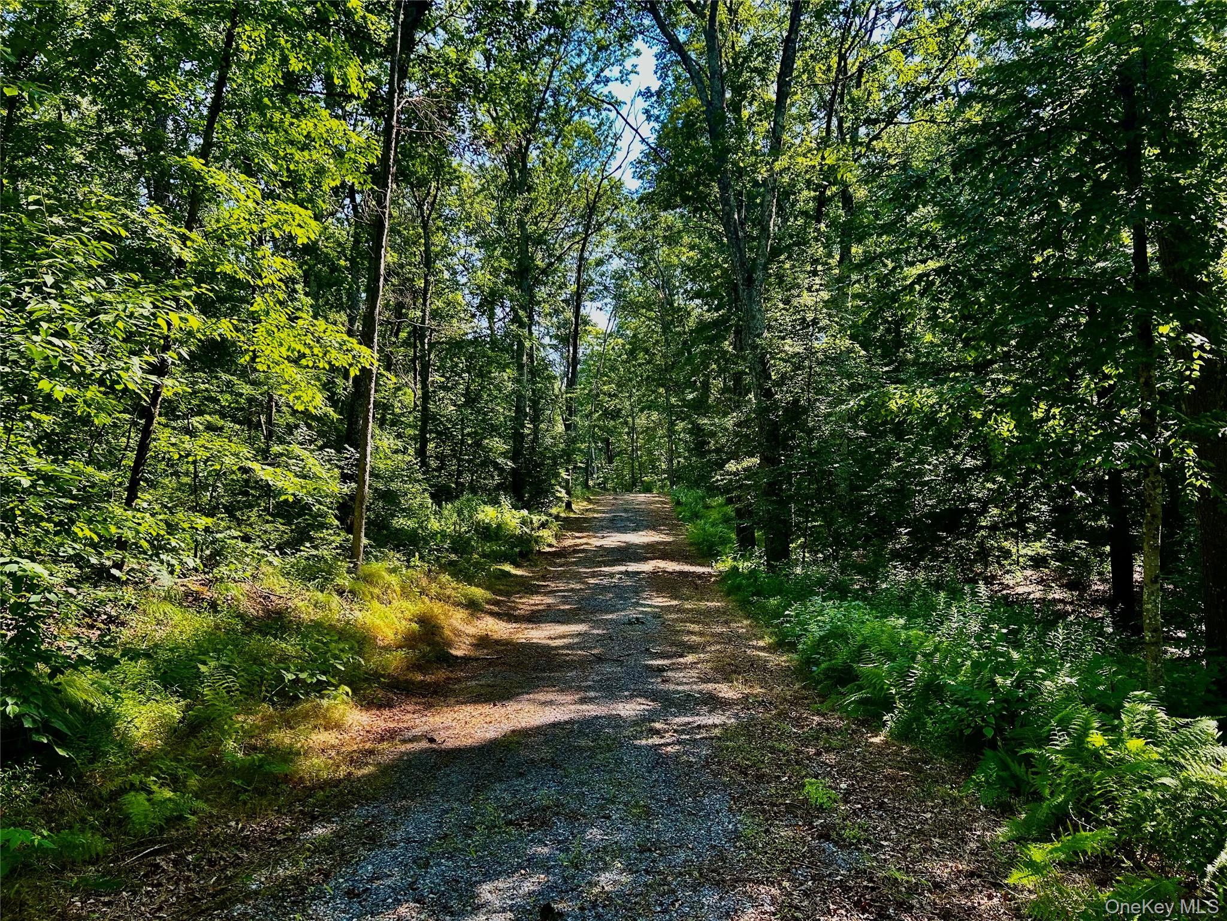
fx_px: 922
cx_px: 614
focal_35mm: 26
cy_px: 460
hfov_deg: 67.3
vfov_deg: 53.1
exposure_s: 1/317
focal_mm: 5.7
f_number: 1.5
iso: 50
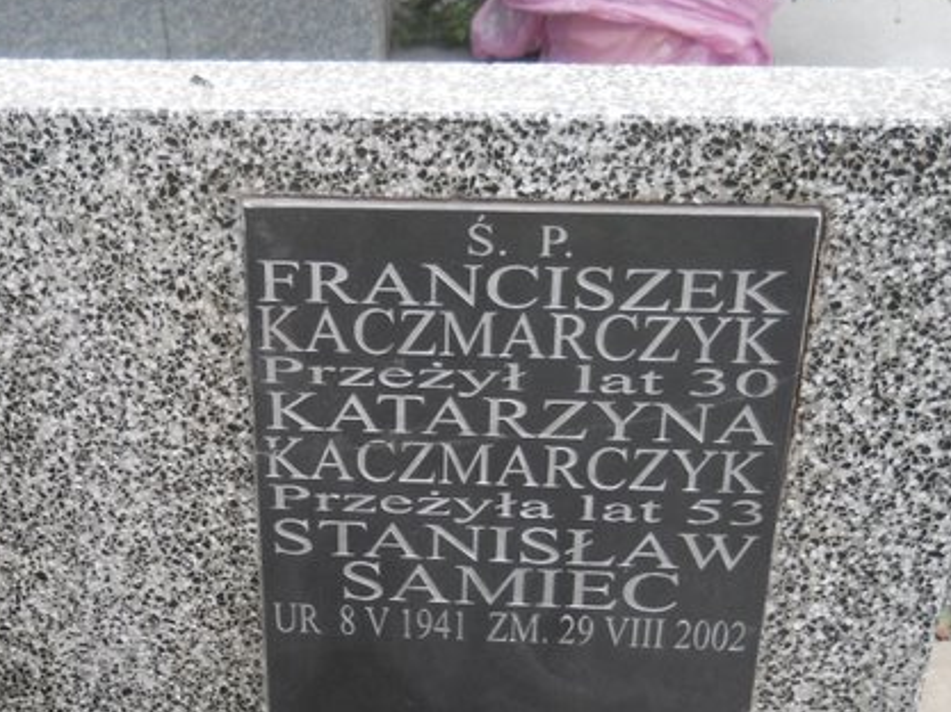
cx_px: 299
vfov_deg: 23.2
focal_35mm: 63
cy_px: 459
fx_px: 1729
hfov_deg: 30.5
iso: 400
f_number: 3.1
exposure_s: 1/100
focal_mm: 6.72
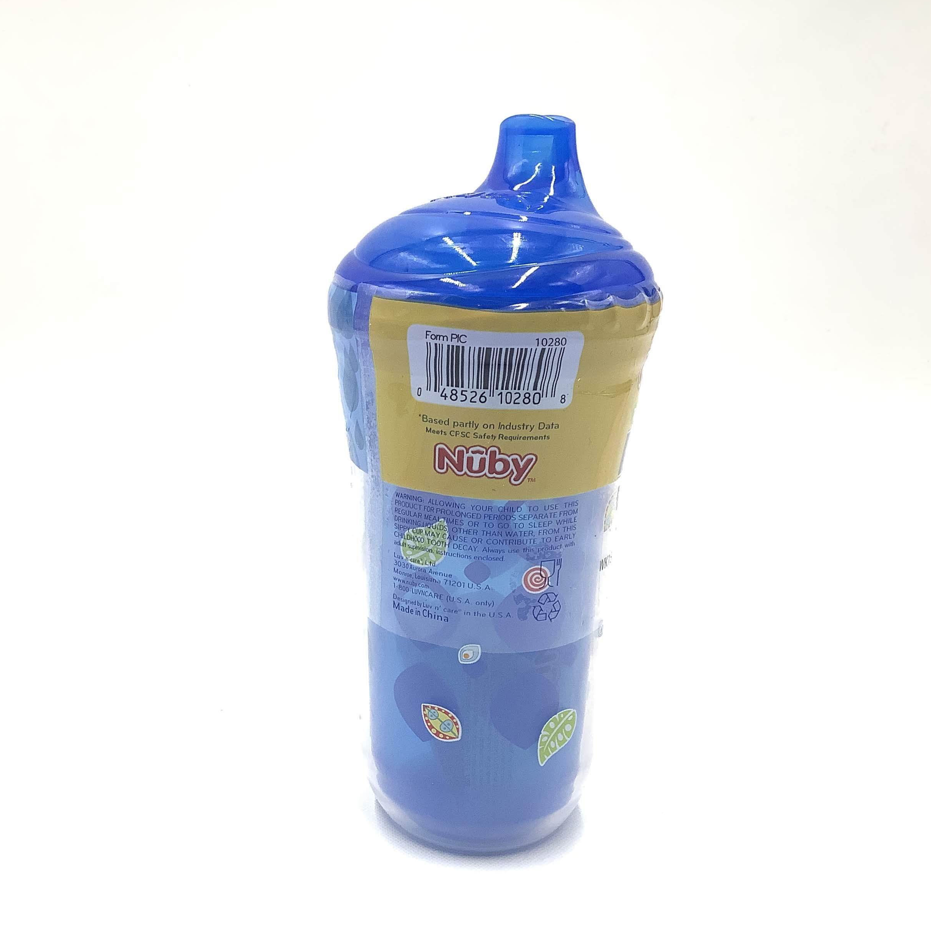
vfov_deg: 44.9
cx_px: 351
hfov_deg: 44.6
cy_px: 467
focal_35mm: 37
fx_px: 1126
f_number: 2.4
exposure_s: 1/100
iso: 64
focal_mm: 3.3
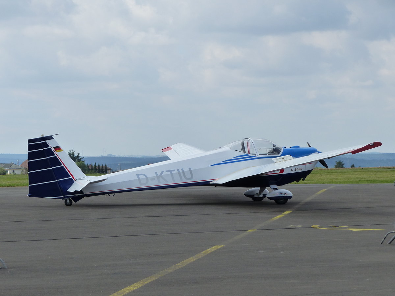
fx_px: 1940
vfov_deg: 8.7
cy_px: 148
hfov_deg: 11.6
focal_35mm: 170
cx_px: 198
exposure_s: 1/1300
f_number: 4
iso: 160
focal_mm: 30.6
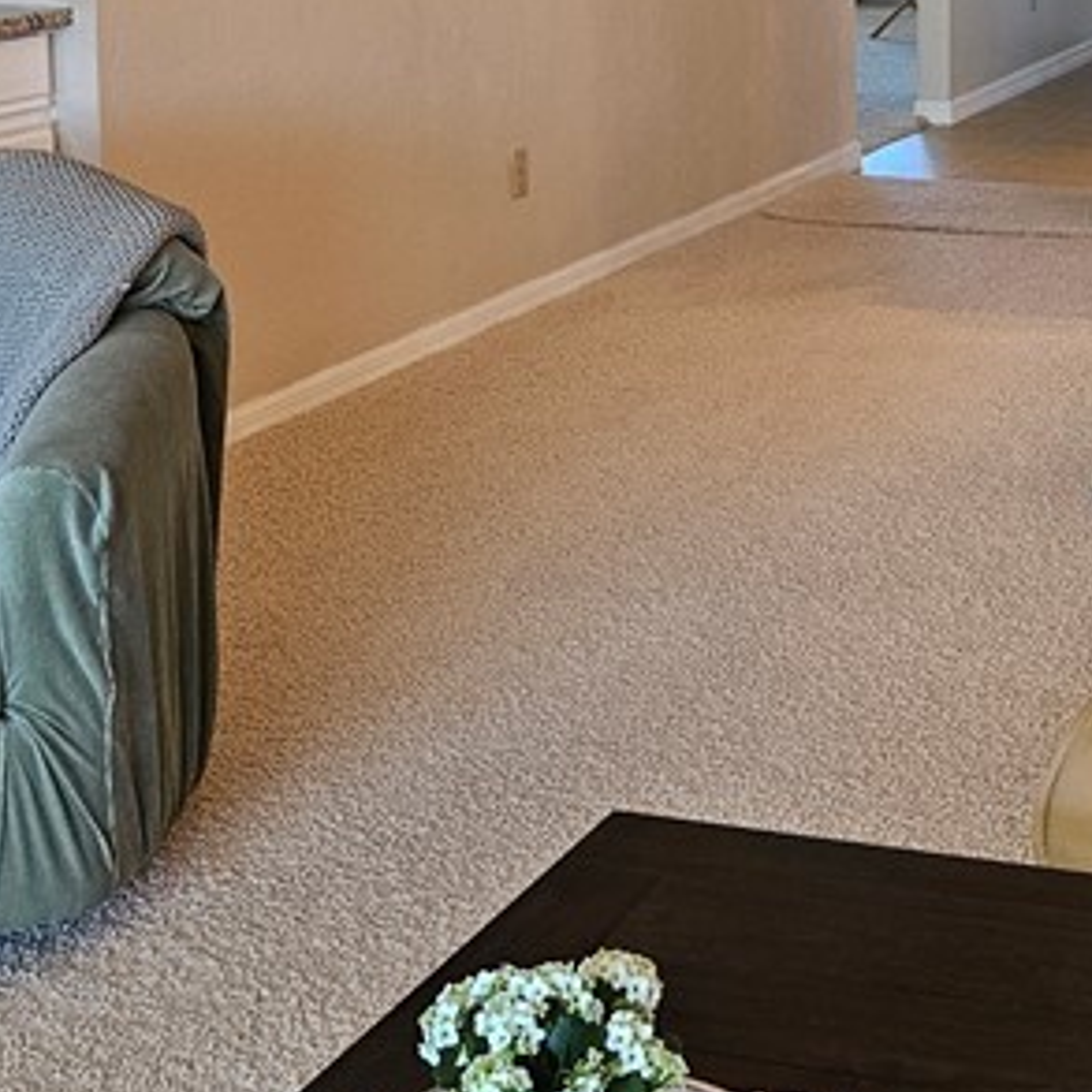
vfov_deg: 23.4
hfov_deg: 23.0
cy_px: 11
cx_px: 1163
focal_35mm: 71
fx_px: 2534
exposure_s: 1/120
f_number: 1.8
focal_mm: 5.4
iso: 200
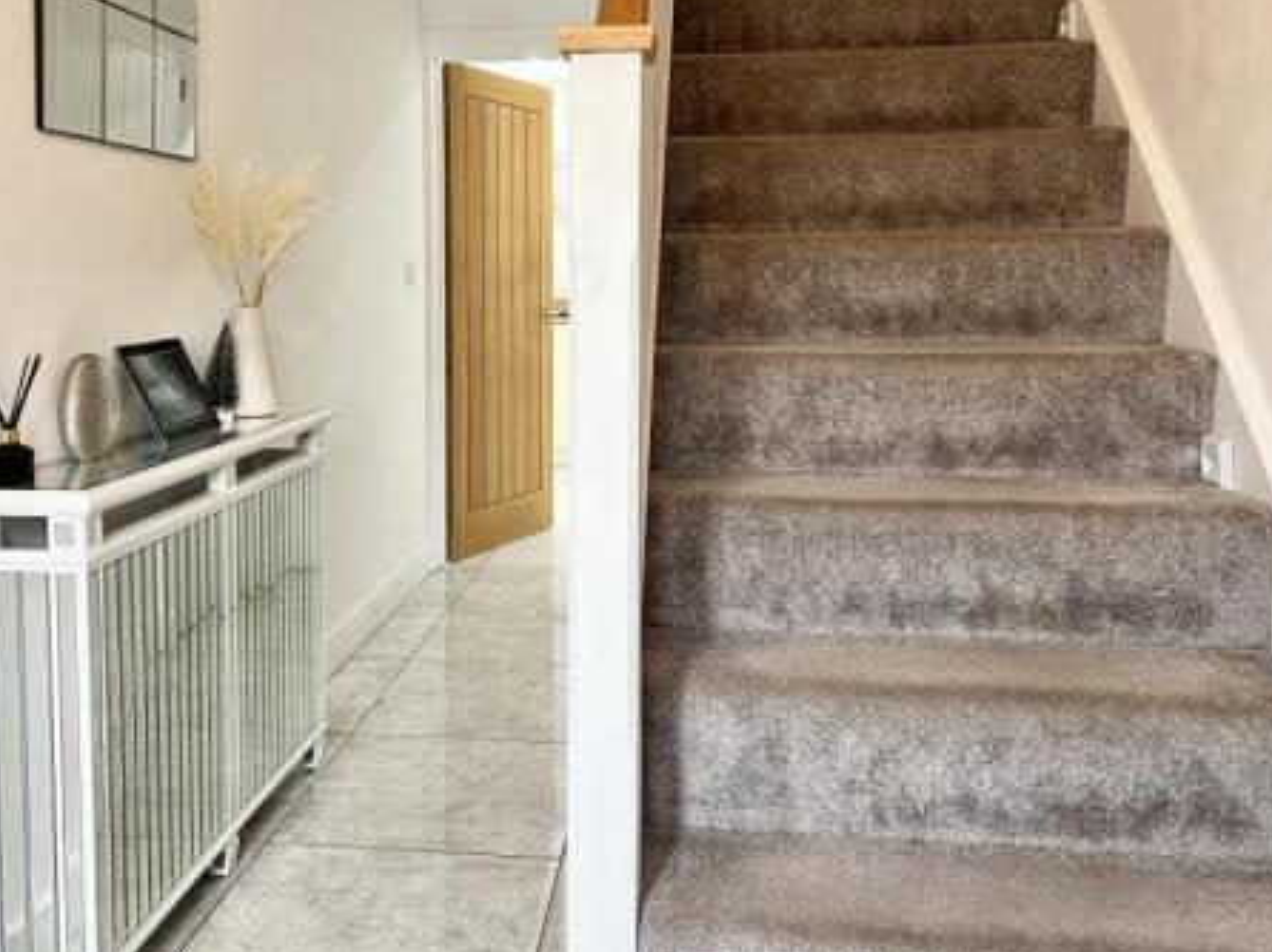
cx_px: 546
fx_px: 1249
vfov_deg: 41.4
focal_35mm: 34
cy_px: 338
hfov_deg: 53.8
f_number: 1.5
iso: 100
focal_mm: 5.7
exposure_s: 1/50
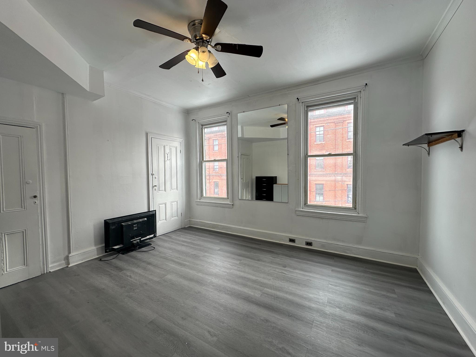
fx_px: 193
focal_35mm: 14
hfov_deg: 102.1
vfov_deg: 85.7
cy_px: 178
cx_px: 238
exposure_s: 1/120
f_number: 2.2
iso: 40
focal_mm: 2.22
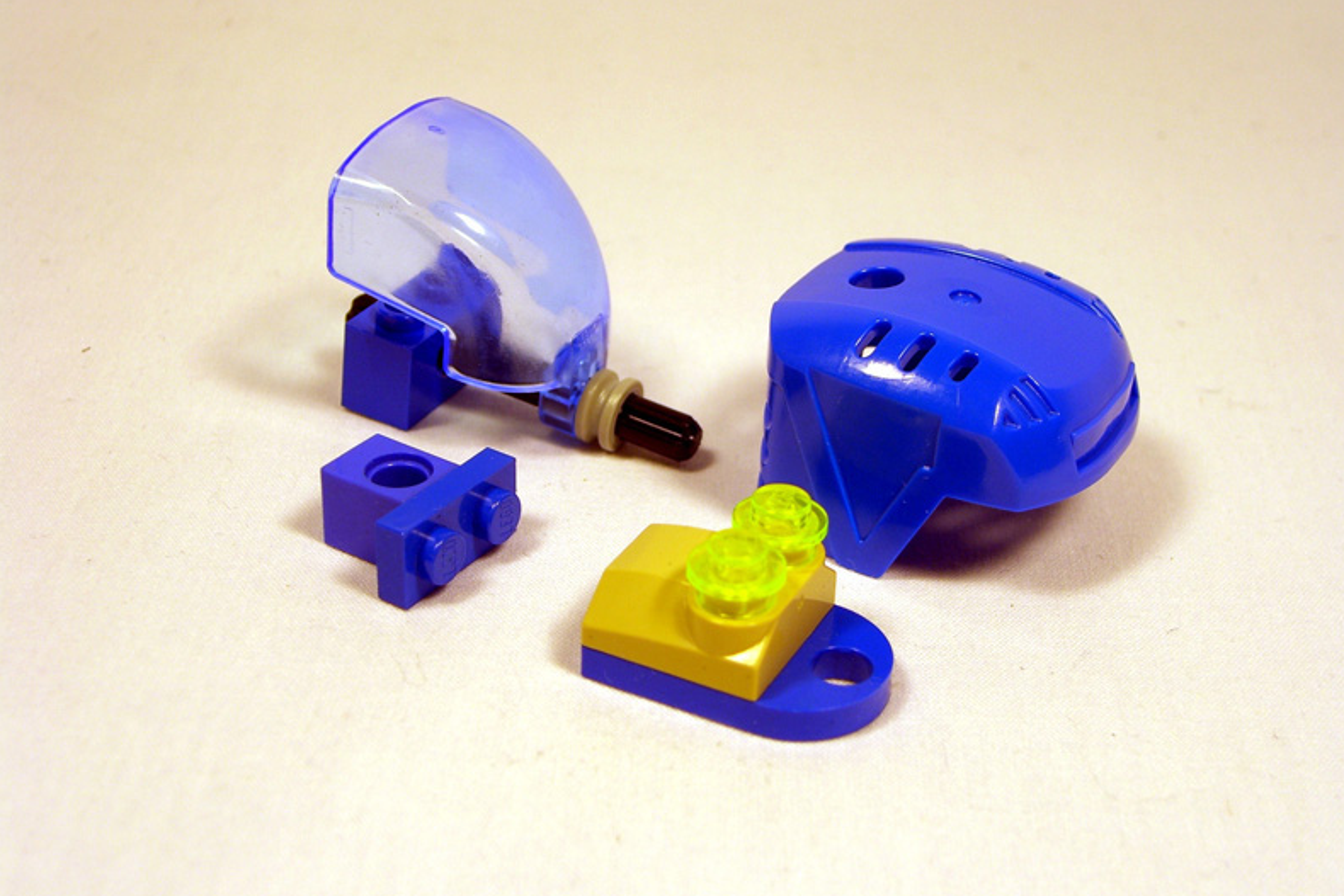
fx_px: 2240
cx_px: 679
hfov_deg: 33.4
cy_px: 439
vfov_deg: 22.6
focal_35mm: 60
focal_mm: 11.8
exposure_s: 1/60
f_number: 3.6
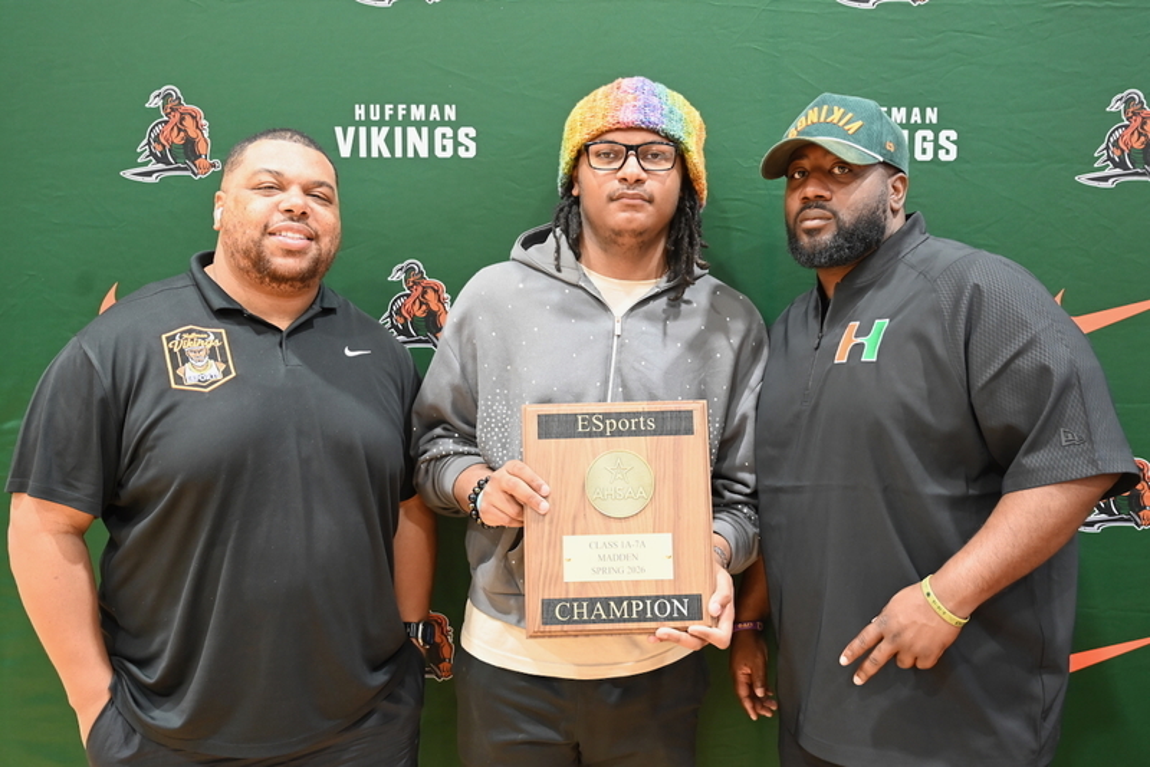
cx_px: 575
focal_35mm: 32
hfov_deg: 57.9
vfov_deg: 40.6
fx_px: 1039
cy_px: 384
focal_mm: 32.5
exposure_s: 1/125
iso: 2500
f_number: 4
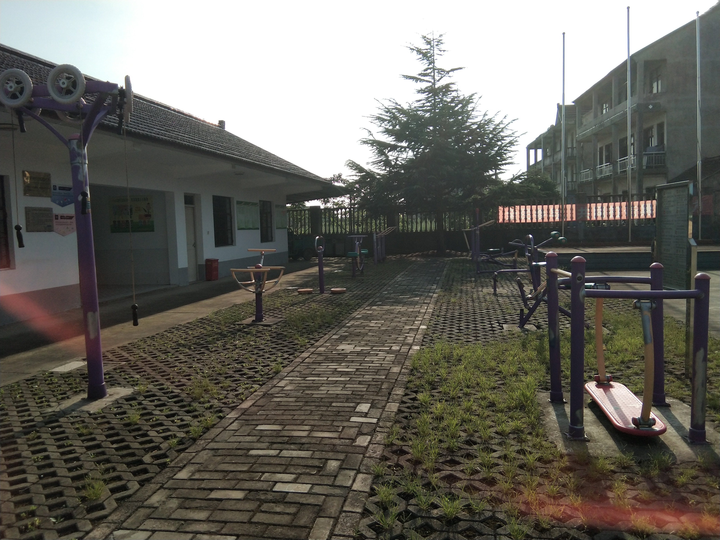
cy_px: 270
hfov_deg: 58.4
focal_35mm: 31
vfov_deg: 45.4
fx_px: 645
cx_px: 360
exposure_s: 1/1339
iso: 50
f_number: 2.2
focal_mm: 3.69
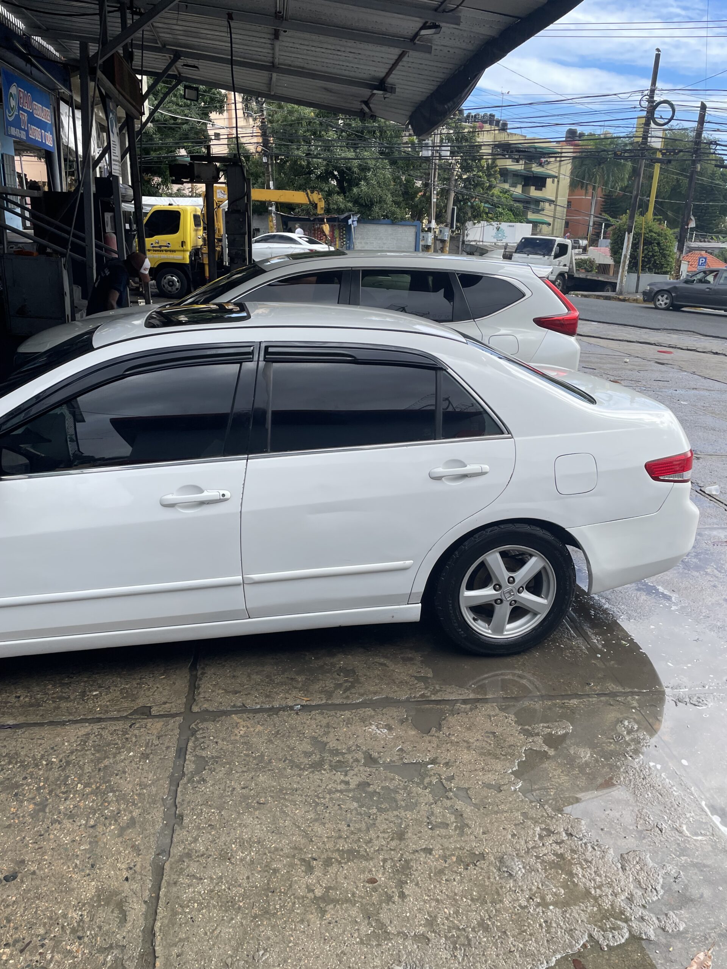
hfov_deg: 53.1
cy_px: 484
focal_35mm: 26
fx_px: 728
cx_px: 364
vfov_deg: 67.3
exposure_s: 1/1195
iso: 32
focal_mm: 4.2
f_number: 1.6
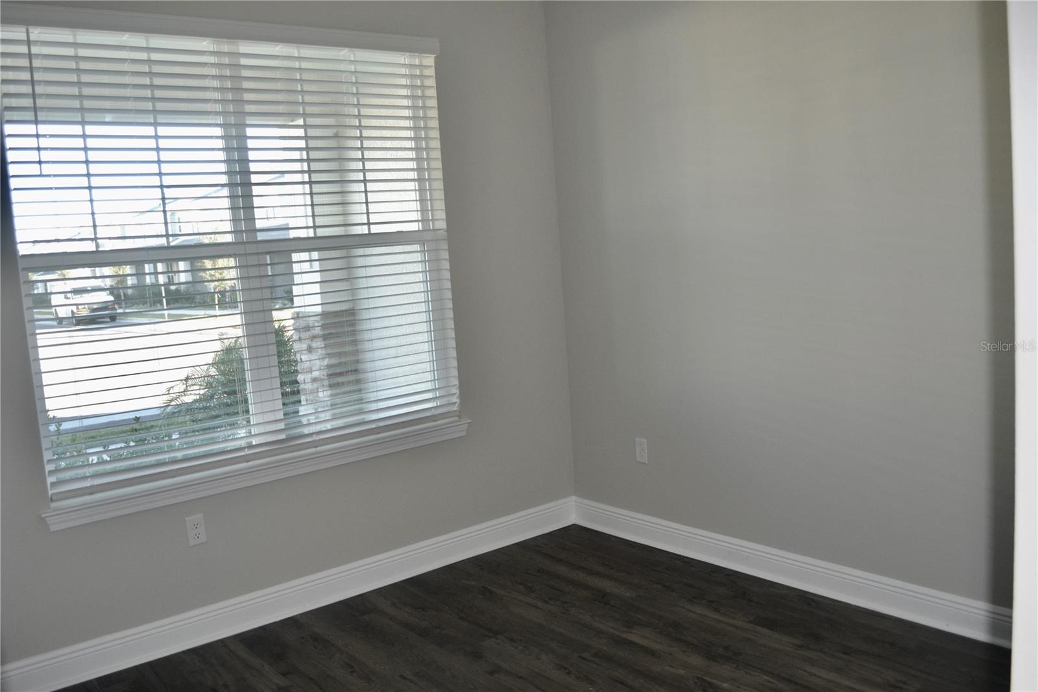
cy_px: 346
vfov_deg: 43.6
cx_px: 519
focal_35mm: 30
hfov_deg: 61.9
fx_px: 865
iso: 400
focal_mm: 20
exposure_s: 1/80
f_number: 4
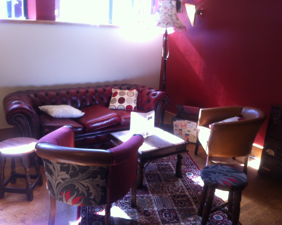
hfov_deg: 49.1
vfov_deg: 40.1
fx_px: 309
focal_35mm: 37
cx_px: 137
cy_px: 114
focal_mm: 3.85
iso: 80
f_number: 2.8
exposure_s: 1/30
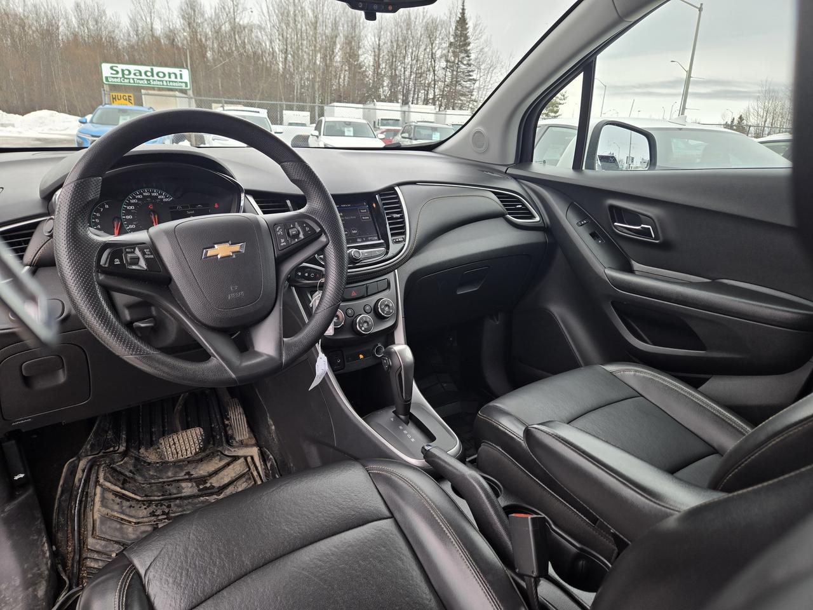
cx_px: 406
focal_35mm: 23
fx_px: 540
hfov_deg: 73.9
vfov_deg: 58.9
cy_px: 305
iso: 25
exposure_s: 1/253
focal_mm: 5.4
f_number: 1.8
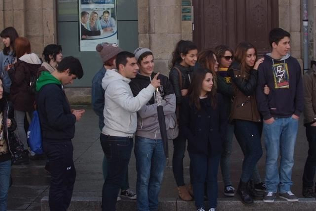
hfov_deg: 19.4
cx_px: 158
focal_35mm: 105
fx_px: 922
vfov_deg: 13.1
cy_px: 106
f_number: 6.3
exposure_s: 1/250
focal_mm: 70
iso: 500
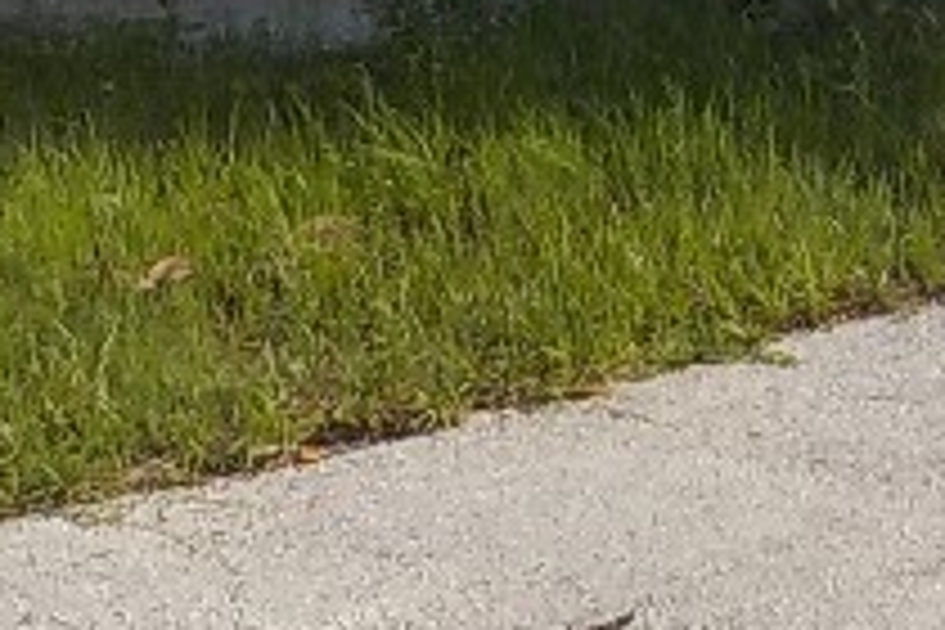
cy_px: -572
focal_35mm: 119
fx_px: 3124
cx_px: 1310
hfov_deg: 16.1
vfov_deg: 10.7
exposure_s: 1/1000
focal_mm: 4.1
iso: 125
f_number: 3.3
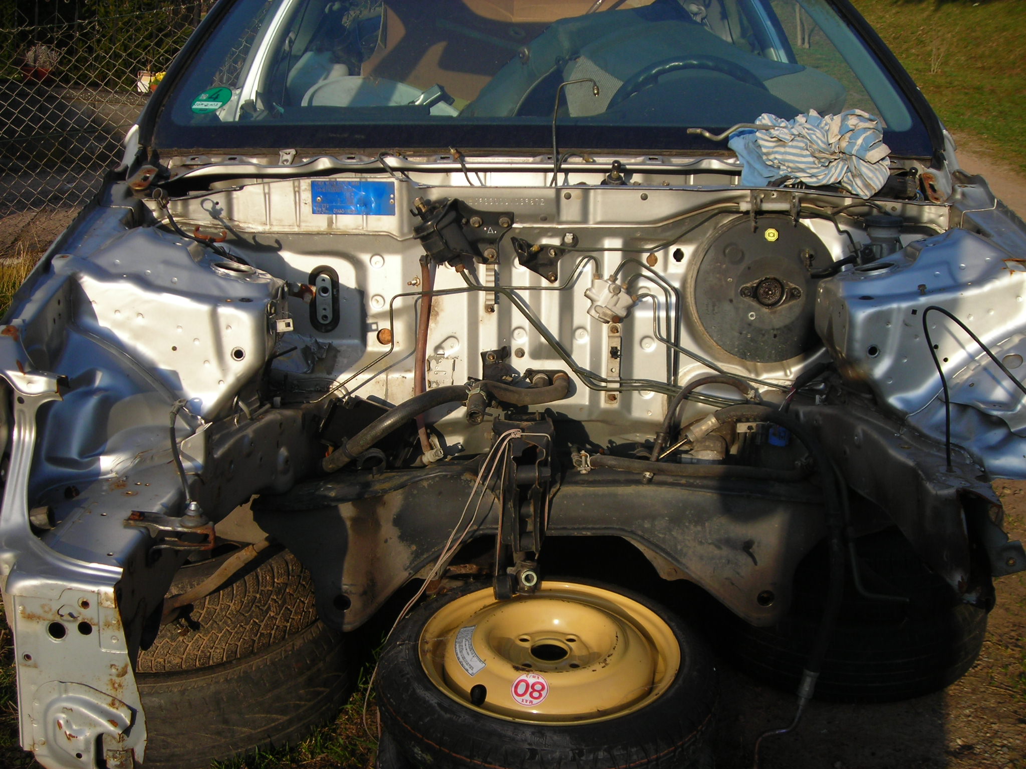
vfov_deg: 30.9
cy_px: 384
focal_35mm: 47
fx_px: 1393
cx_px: 513
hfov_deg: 40.4
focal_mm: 7.8
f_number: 3.4
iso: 50
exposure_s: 1/392
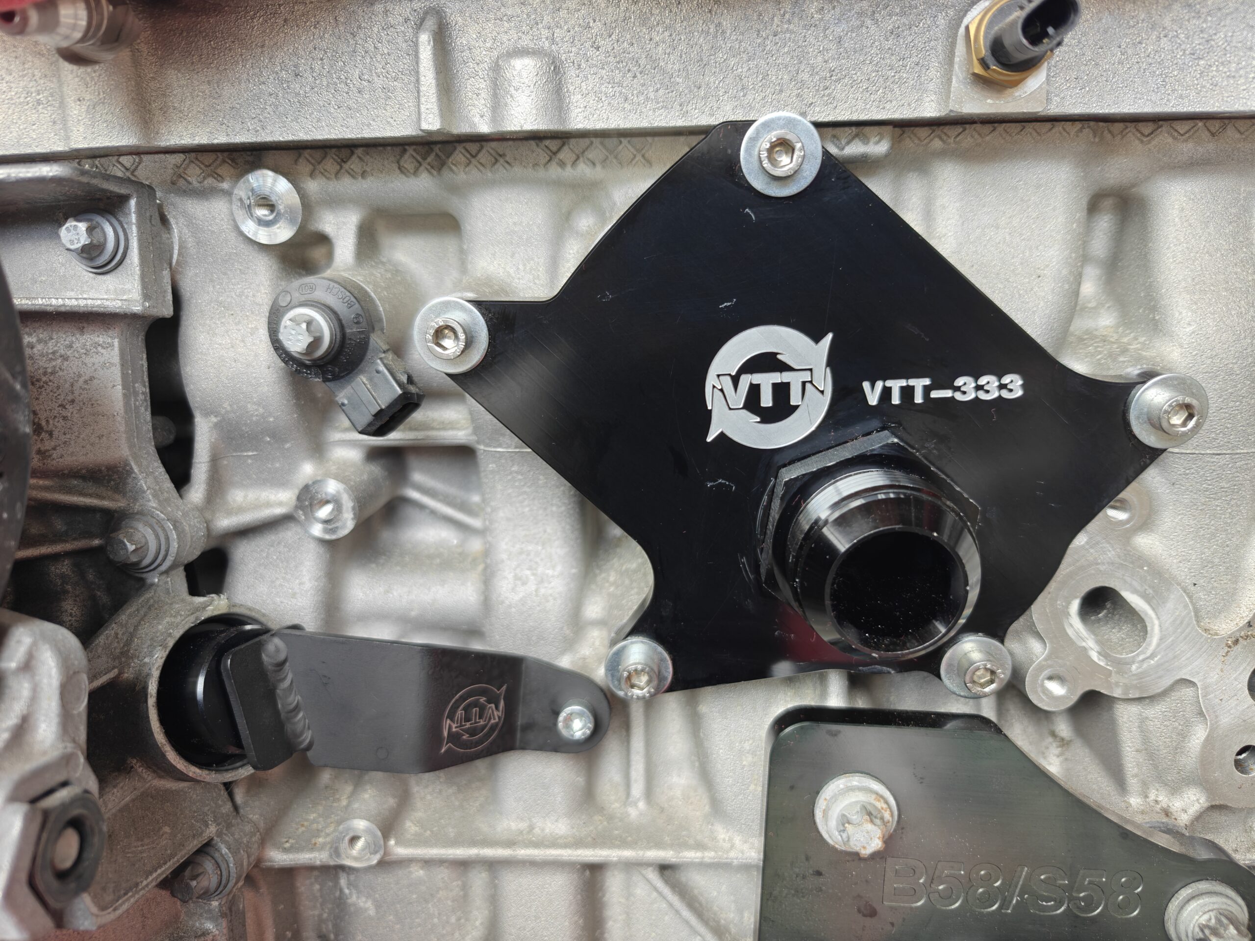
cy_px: 470
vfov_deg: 58.9
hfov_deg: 73.9
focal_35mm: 23
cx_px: 628
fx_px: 834
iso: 250
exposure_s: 1/125
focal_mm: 6.06
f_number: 1.6
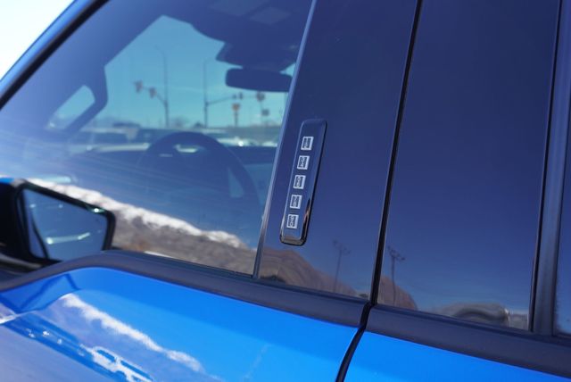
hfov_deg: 61.9
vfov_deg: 43.7
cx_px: 286
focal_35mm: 30
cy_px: 191
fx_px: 476
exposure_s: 1/100
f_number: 5
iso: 100
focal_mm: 20
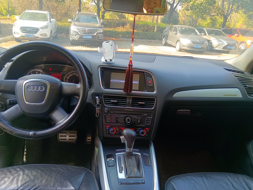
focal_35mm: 27
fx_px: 197
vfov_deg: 51.4
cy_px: 95
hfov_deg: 65.3
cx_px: 126
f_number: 1.9
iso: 197
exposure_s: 1/100
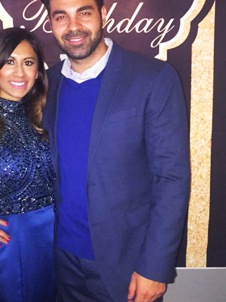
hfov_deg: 27.3
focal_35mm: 53
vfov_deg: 36.1
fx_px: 462
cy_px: 122
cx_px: 72
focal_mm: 4.15
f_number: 2.2
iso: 400
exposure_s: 1/16
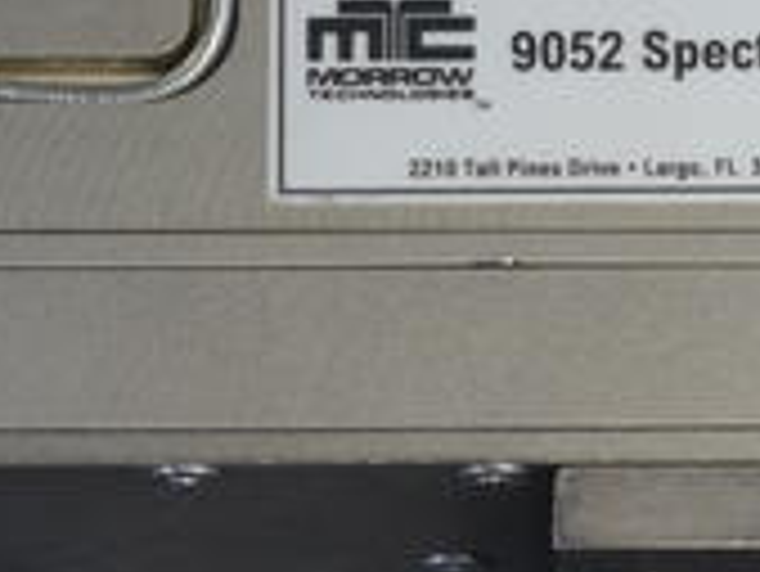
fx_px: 7602
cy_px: 239
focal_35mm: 346
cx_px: 657
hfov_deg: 5.7
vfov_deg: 4.3
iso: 400
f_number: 18
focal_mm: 73
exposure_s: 1/2
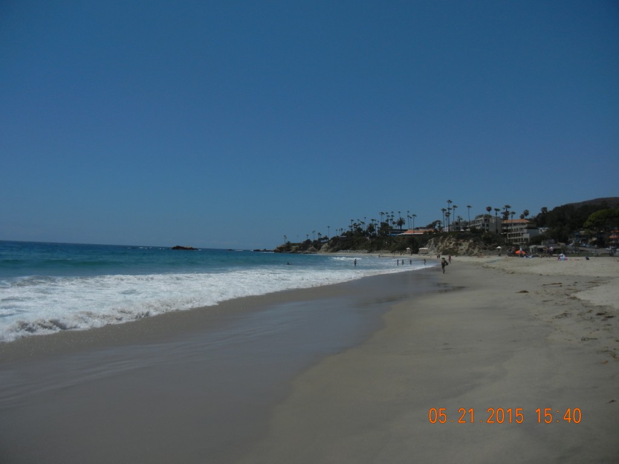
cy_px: 232
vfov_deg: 46.8
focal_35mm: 30
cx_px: 310
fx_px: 536
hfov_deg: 60.0
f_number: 7
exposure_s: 1/1760
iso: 160
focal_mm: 5.4
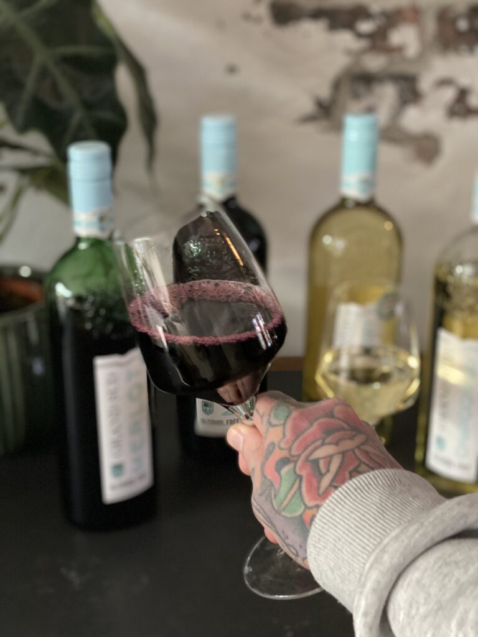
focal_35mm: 52
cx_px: 239
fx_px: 957
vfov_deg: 36.8
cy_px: 318
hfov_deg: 28.0
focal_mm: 6
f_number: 2
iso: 400
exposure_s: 1/17
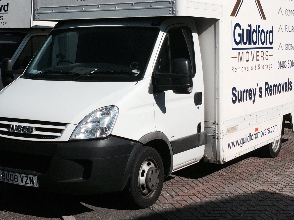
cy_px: 51
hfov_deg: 30.2
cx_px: 122
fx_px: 544
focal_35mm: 64
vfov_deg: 22.7
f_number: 2.2
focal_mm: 4.15
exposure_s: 1/3731
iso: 32
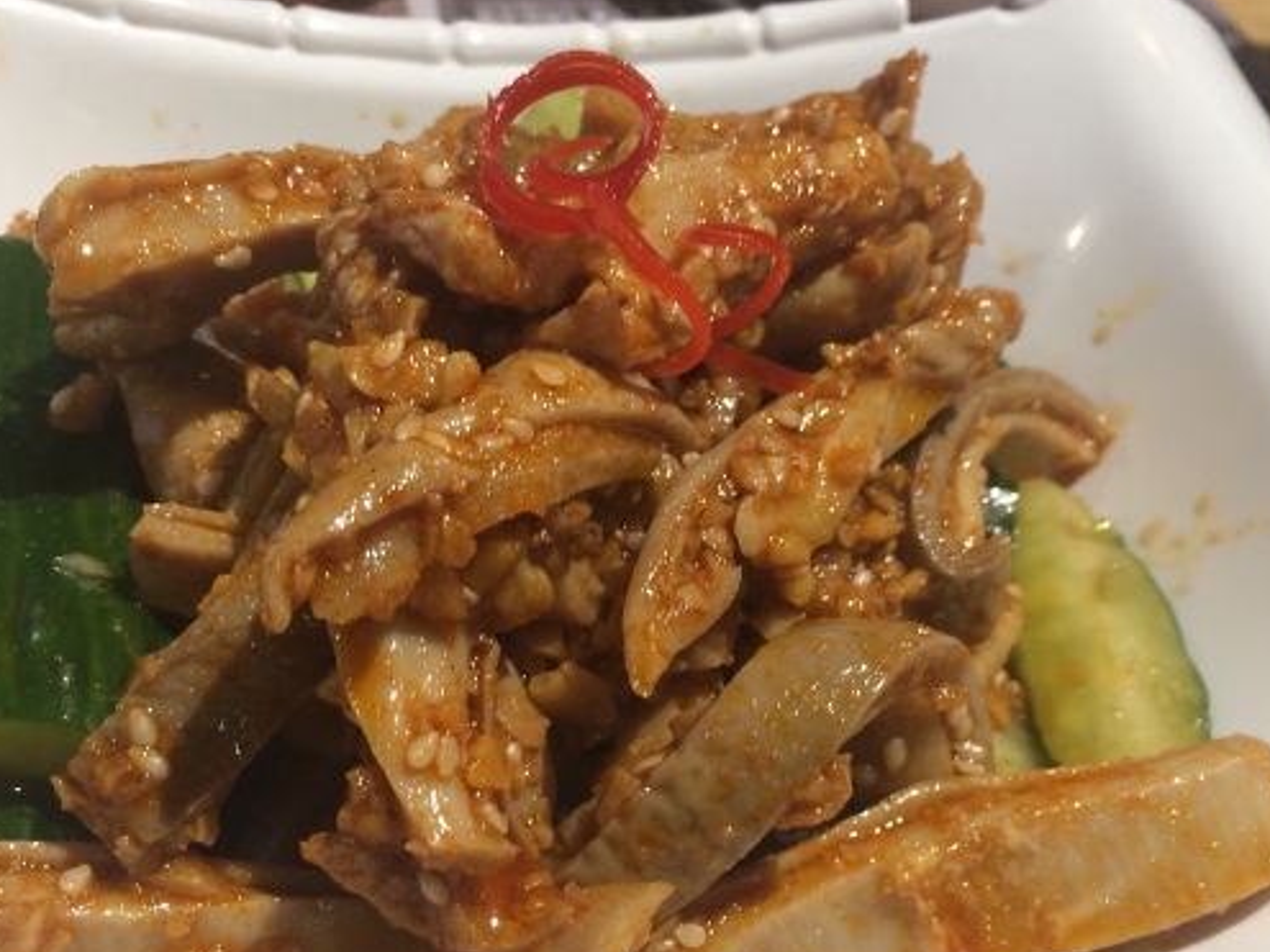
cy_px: 591
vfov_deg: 34.9
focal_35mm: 41
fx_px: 1504
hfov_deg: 45.8
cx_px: 595
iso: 100
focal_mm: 4.15
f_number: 2.2
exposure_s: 1/33
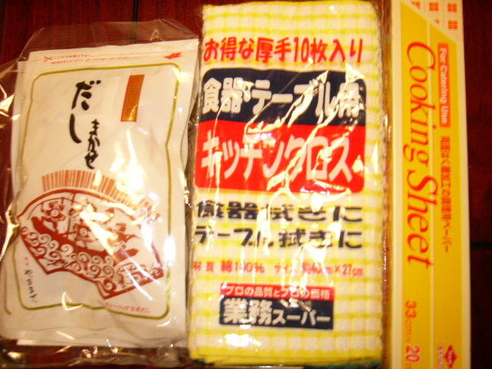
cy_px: 184
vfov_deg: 40.7
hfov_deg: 52.6
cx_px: 246
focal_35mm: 35
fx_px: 497
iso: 100
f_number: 2.8
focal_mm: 5.8
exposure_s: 1/4
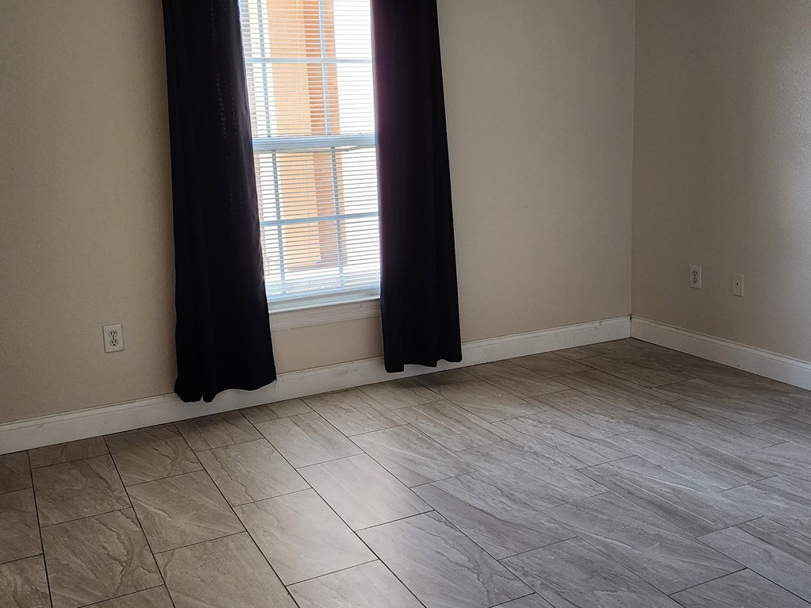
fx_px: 844
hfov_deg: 51.3
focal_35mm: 36
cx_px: 419
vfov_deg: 39.7
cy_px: 290
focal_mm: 6.4
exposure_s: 1/120
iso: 250
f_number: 1.8
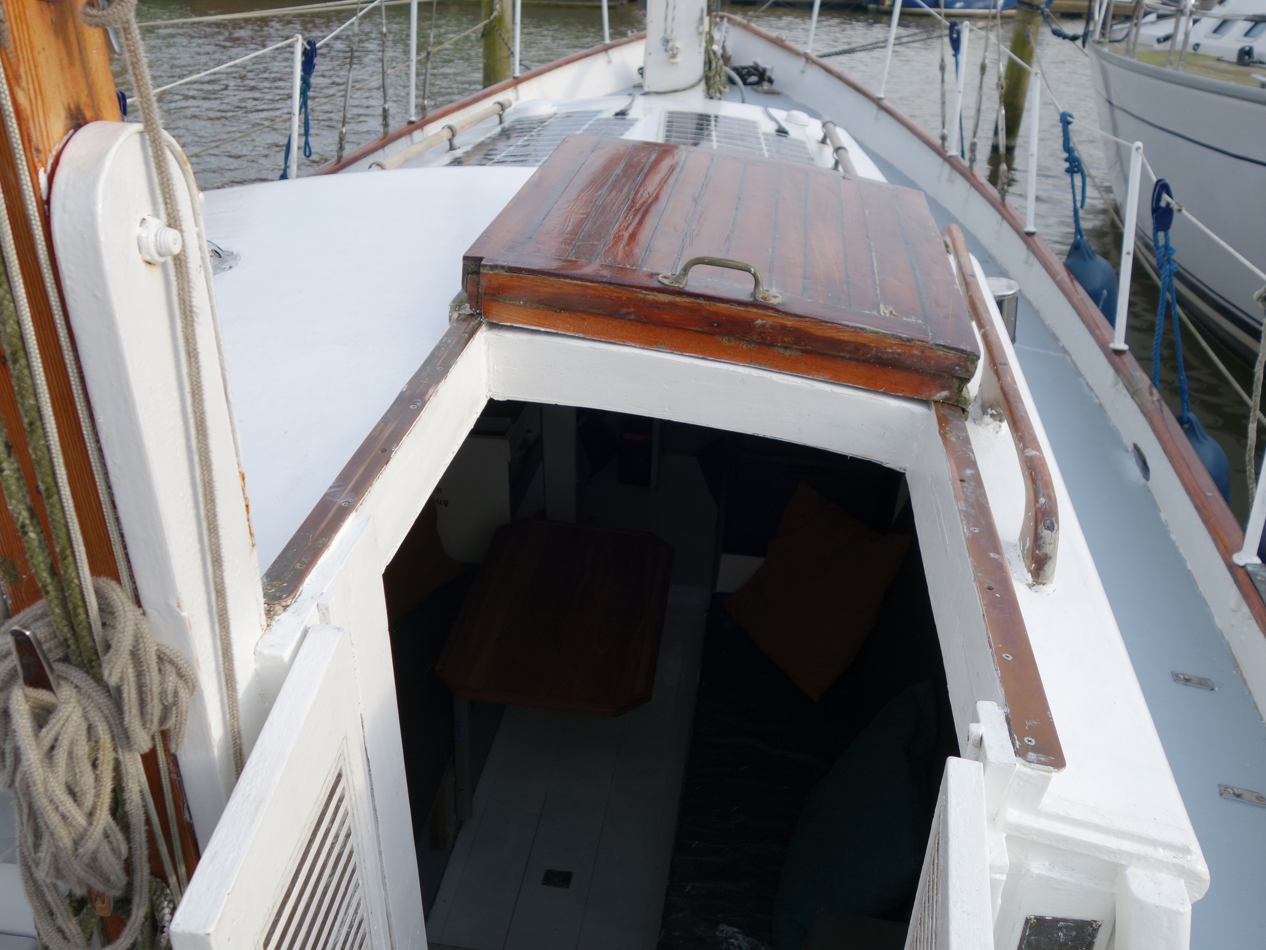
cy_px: 475
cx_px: 633
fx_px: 1024
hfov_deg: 63.4
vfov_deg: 49.7
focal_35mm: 28
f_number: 4
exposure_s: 1/320
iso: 160
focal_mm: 10.42
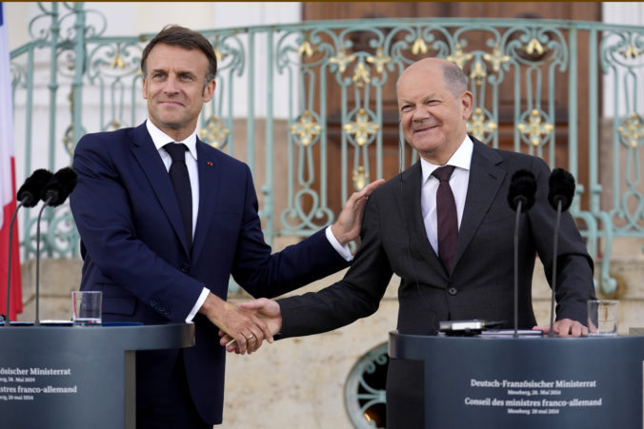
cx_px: 322
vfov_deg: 15.5
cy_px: 214
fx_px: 1574
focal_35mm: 88
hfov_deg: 23.1
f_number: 3.5
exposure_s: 1/1000
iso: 400
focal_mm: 88
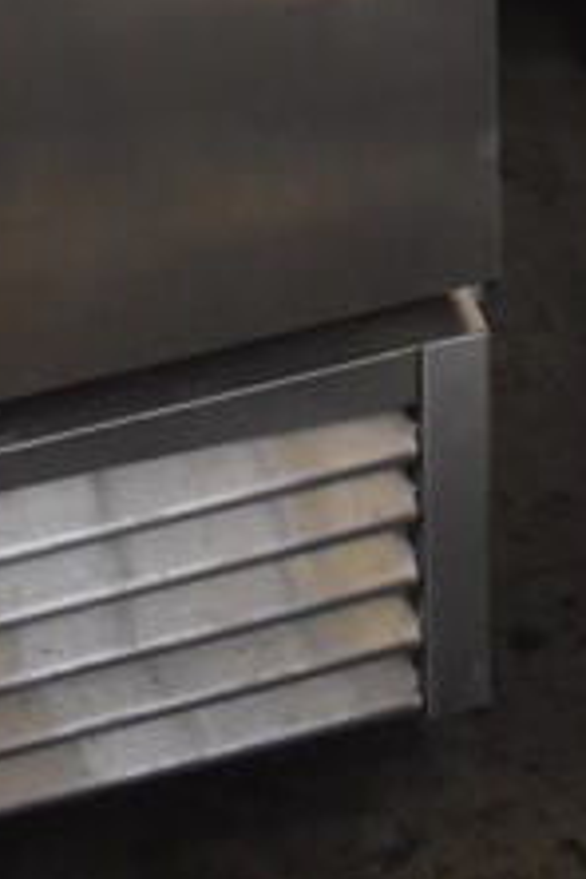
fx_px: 2710
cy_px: -837
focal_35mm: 111
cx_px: -123
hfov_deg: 12.1
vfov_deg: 15.2
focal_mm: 18
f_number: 3.5
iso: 2500
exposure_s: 1/125
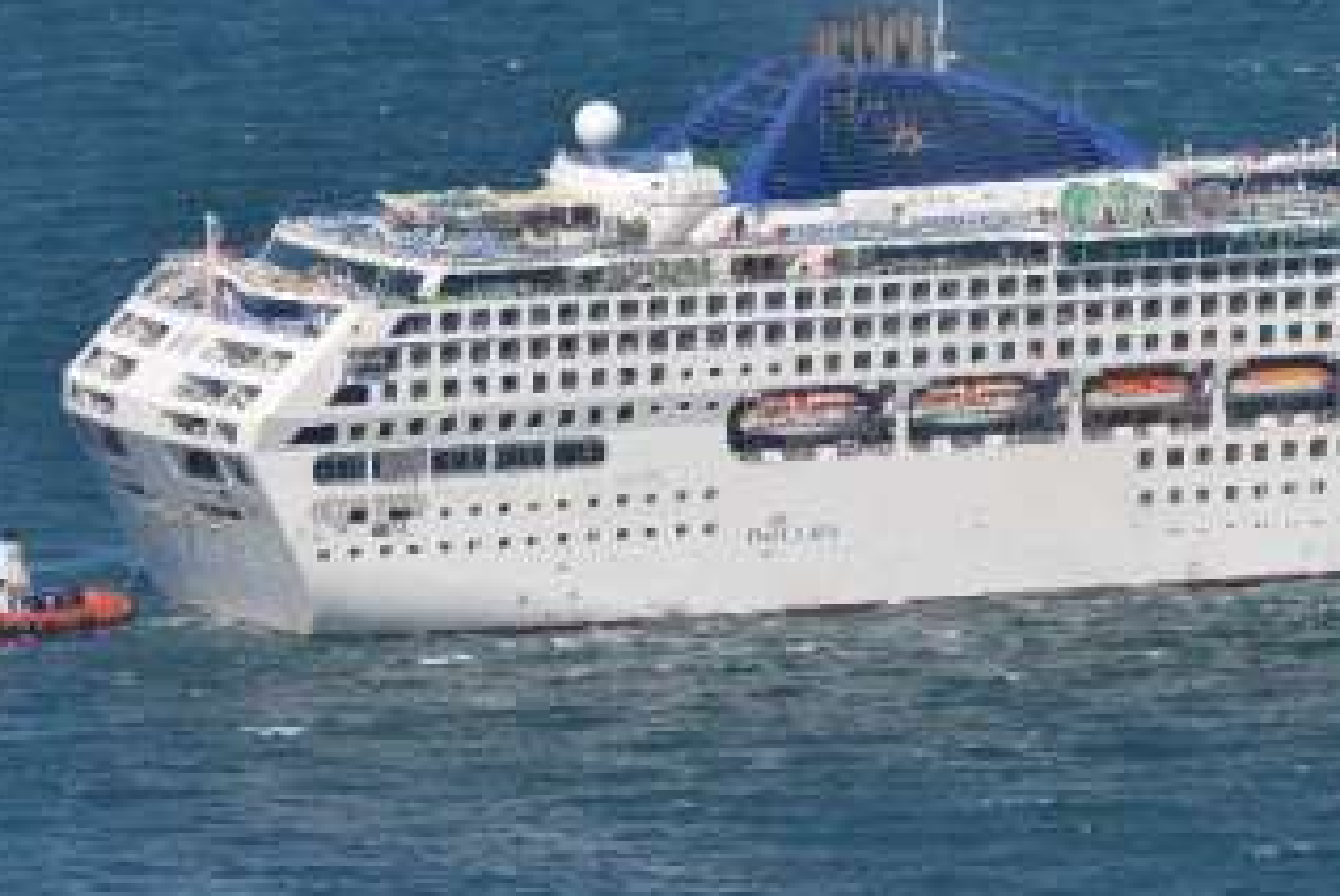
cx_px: 1463
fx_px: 30997
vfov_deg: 1.7
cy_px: 169
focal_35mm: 832
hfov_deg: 2.5
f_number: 16
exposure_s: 1/1000
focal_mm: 330
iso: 1000
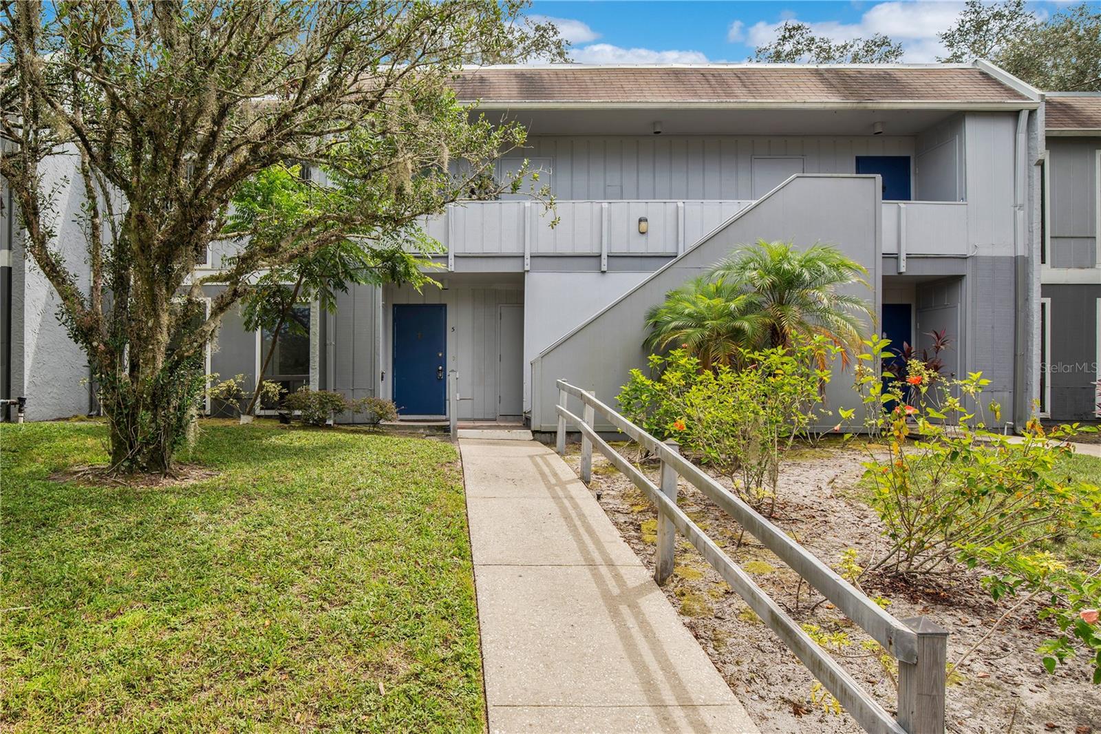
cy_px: 367
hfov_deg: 96.7
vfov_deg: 73.7
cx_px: 550
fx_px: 489
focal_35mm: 16
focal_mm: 16
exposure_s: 1/100
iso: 100
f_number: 7.1
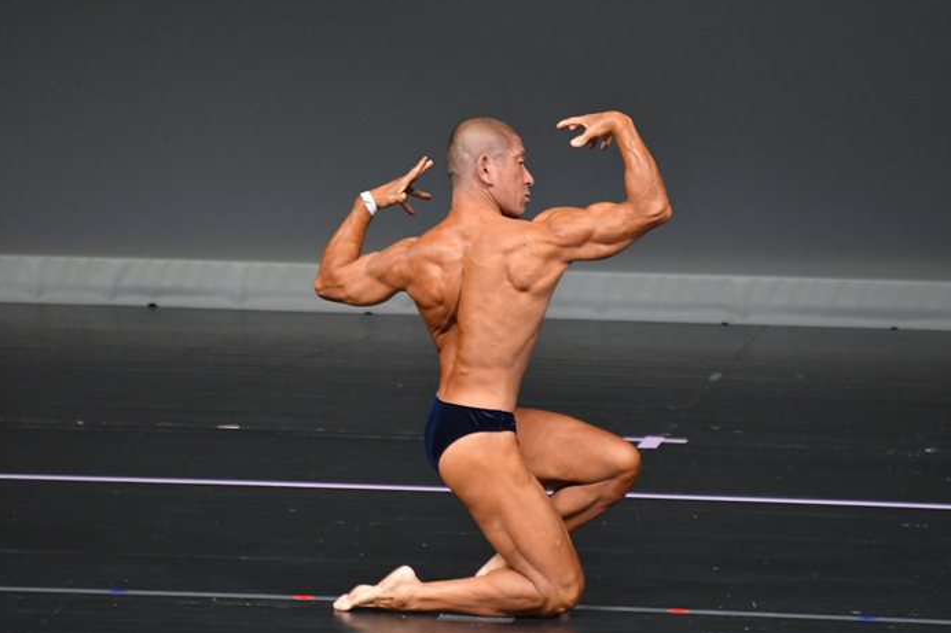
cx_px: 484
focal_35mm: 504
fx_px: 13310
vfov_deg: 2.7
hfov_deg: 4.1
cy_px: 303
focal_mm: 300
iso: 4000
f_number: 5.6
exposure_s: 1/400
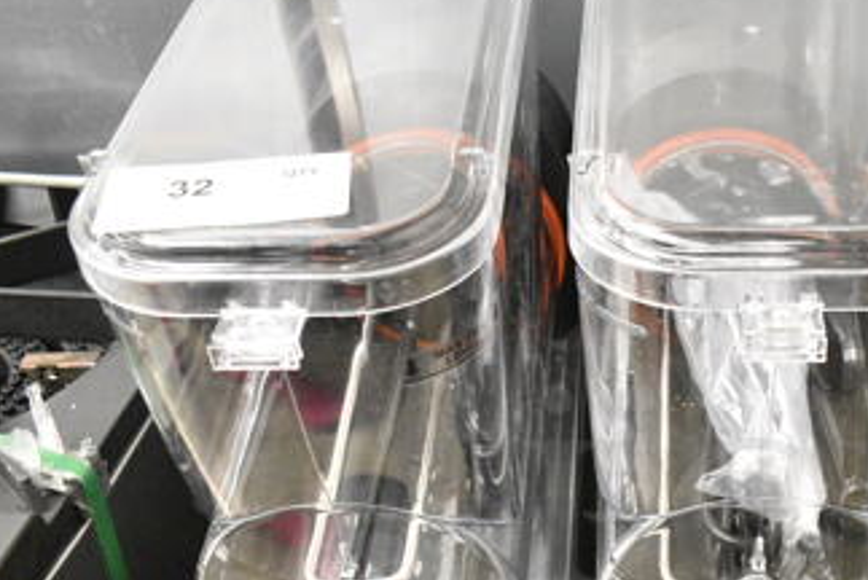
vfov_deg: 25.8
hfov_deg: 37.2
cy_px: 508
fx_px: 1231
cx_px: 723
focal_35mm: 51
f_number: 4.5
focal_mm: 18
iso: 6400
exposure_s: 1/80
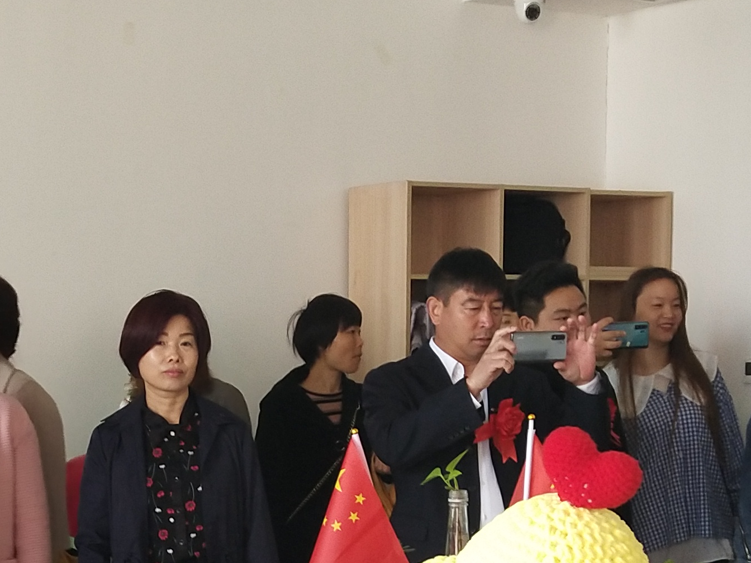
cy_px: 602
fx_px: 1953
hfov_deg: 21.6
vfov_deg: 16.0
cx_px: 217
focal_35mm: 90
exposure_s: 1/50
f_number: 1.8
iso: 245
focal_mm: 3.95
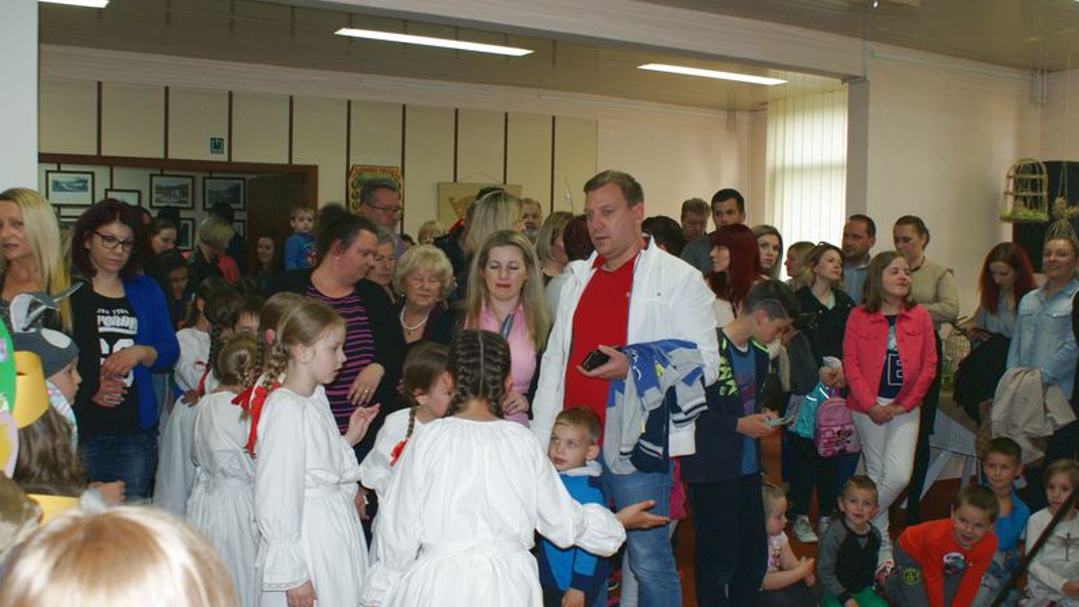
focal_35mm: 38
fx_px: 1087
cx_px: 539
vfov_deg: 31.2
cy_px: 314
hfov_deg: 52.8
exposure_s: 1/60
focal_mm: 24
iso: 400
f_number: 5.6
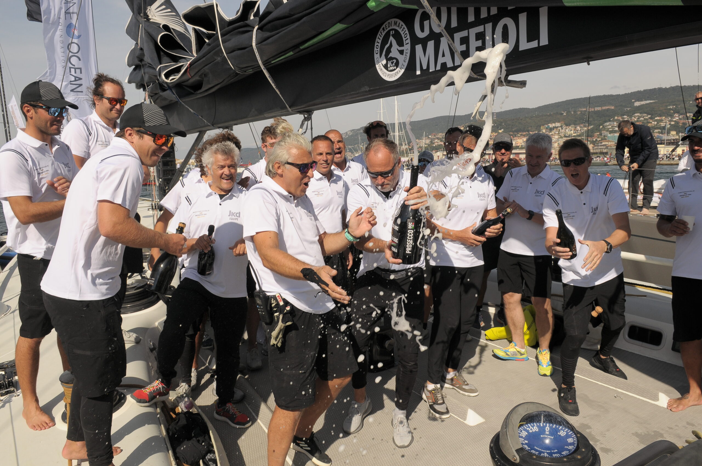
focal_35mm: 26
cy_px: 233
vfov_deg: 50.3
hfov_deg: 70.5
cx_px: 351
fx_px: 497
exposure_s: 1/640
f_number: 9
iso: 200
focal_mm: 17
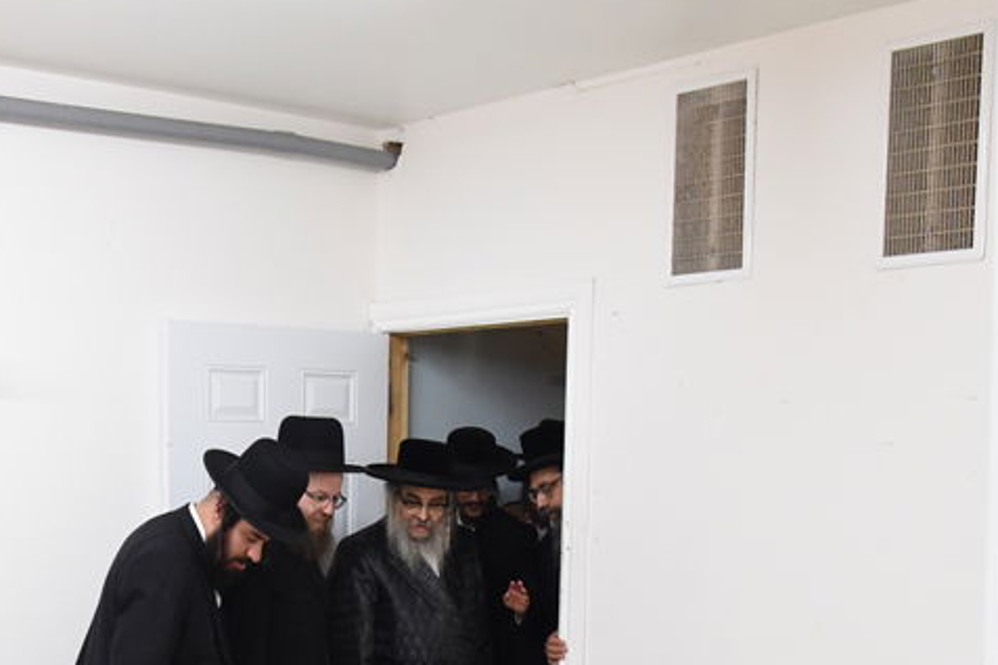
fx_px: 1608
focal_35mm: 58
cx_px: 341
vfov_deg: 22.5
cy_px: 667
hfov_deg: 34.2
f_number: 5.6
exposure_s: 1/160
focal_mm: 27
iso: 4500
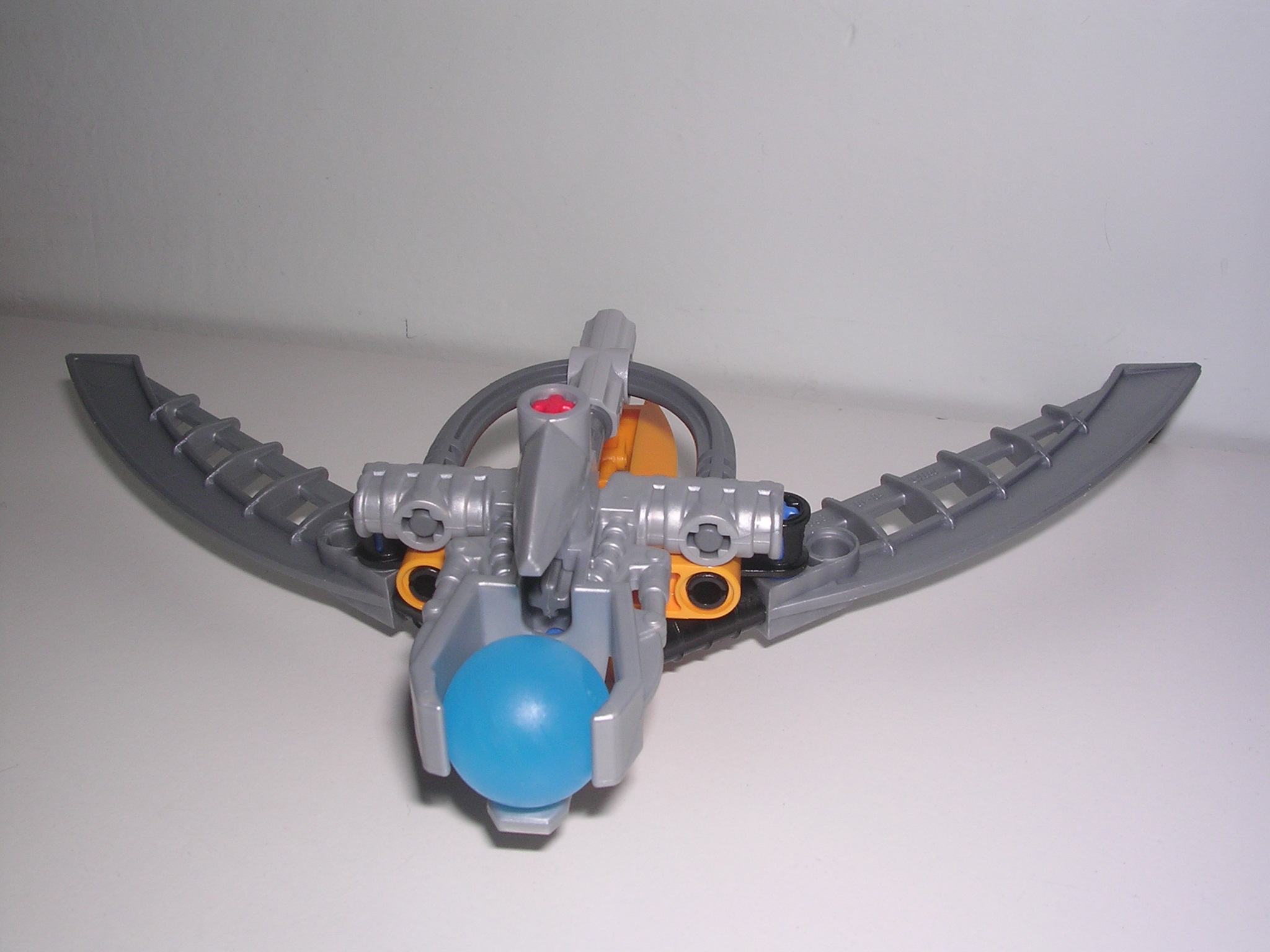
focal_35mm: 38
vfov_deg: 37.7
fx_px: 1394
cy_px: 476
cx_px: 635
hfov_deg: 49.0
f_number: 5.6
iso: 100
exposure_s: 1/60.1
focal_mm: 5.8
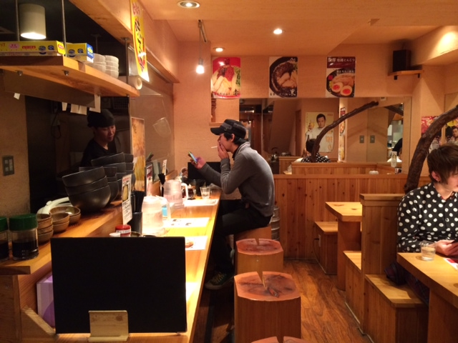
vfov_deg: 46.8
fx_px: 397
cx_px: 229
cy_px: 172
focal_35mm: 30
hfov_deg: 60.0
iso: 250
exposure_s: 1/30
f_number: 2.2
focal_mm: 4.12
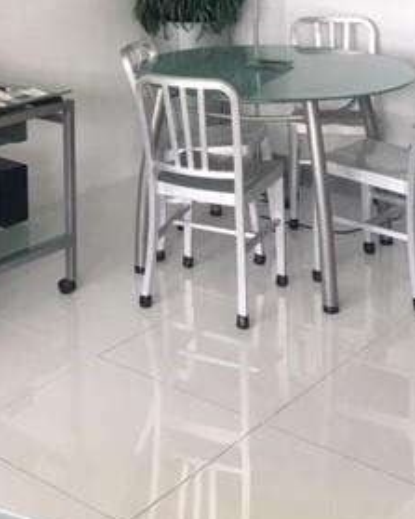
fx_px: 998
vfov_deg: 26.6
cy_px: -65
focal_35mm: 65
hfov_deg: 22.9
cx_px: 41
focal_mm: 4.15
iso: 32
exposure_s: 1/40
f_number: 2.2
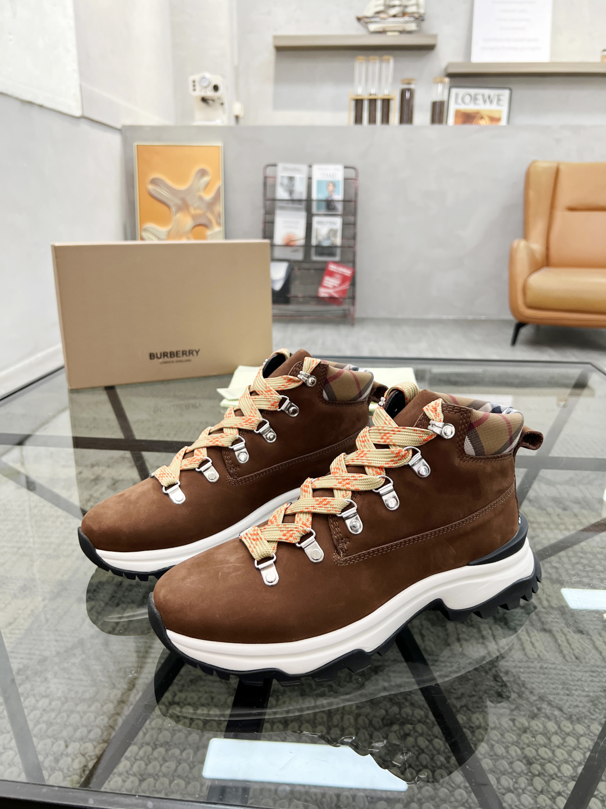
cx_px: 303
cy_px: 404
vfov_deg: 67.3
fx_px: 607
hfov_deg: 53.1
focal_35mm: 26
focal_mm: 5.7
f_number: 1.5
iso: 100
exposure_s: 1/100
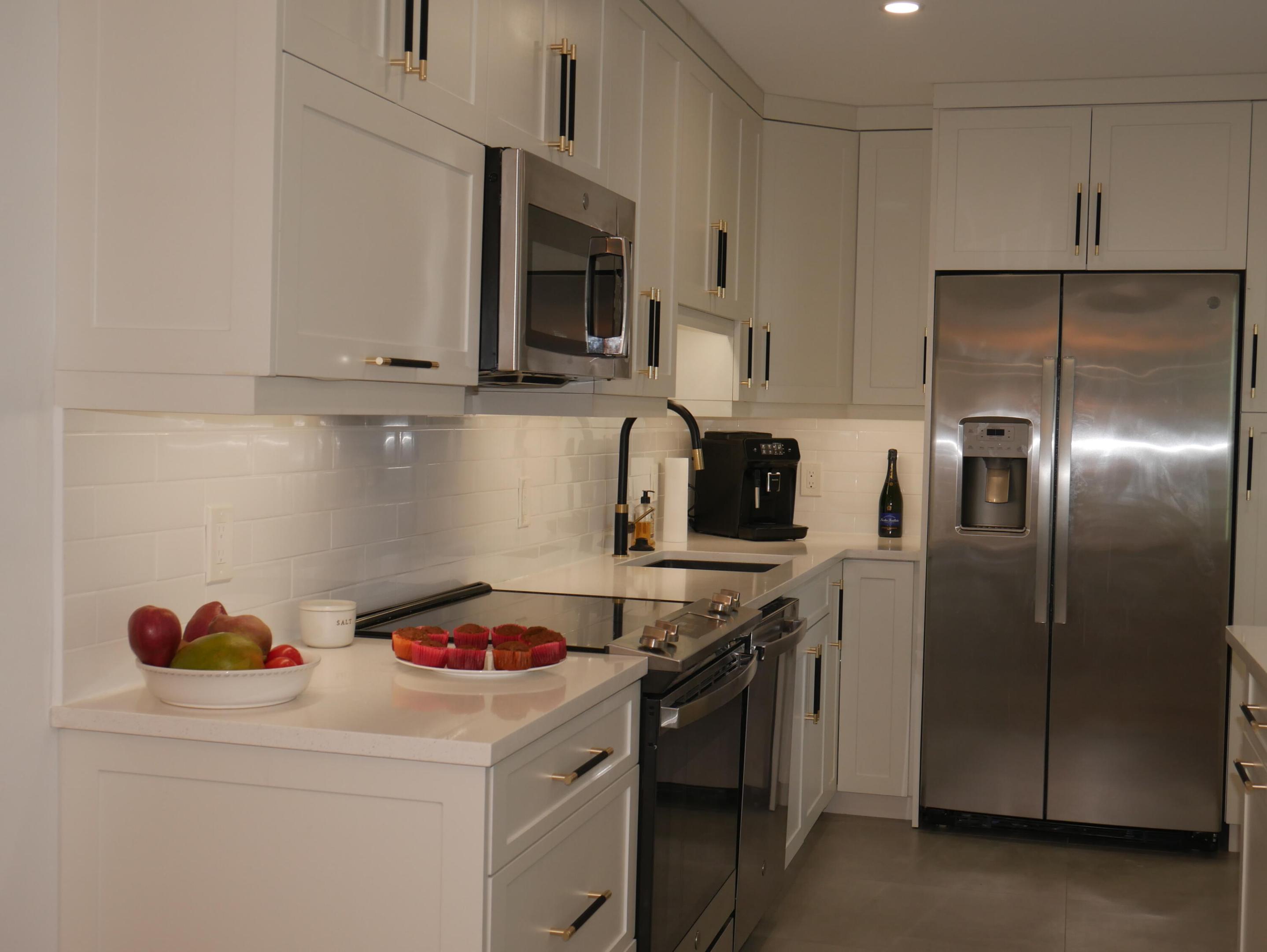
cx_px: 634
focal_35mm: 44
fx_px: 1611
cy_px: 476
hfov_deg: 42.9
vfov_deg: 32.9
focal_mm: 22
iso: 400
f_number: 5.6
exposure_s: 1/60
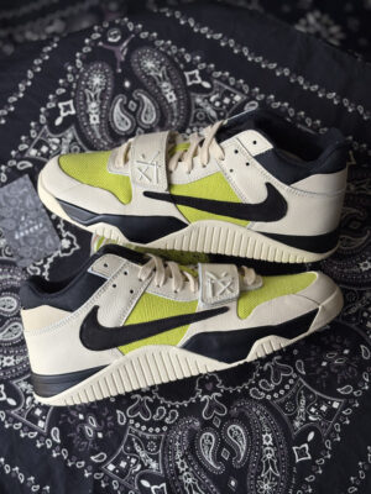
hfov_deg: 28.0
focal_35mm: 52
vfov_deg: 36.8
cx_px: 186
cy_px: 247
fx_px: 743
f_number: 1.6
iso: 32
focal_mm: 5.96
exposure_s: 1/612
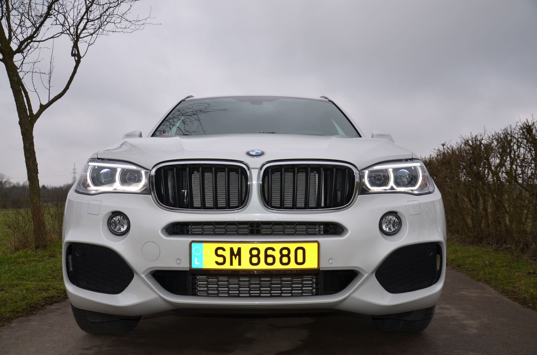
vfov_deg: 39.8
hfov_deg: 57.3
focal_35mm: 33
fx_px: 491
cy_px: 178
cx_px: 268
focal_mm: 22
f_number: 5.6
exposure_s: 1/250
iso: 100
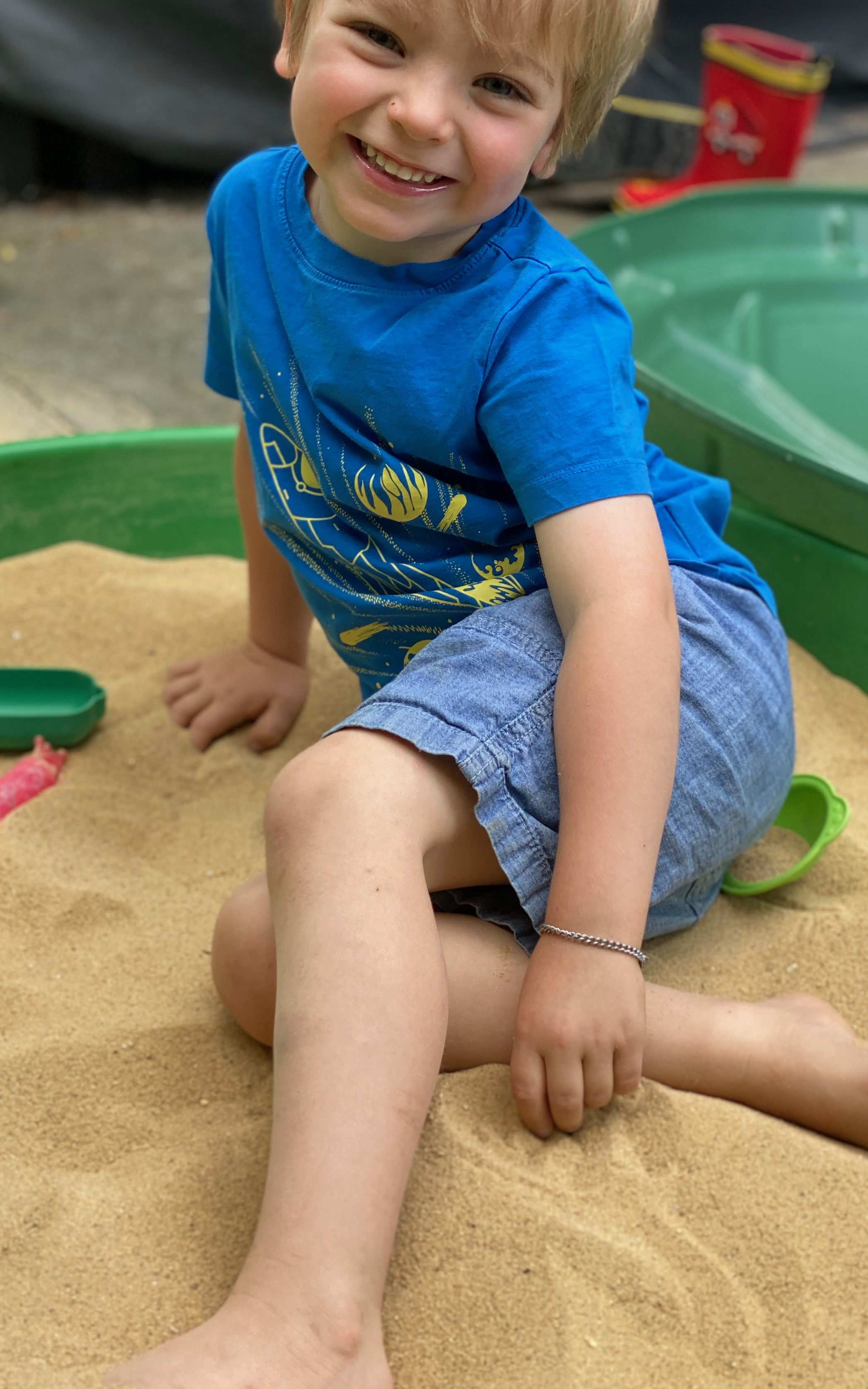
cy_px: 602
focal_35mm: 66
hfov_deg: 19.7
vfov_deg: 31.0
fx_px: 2498
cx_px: 380
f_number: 2
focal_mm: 6
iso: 25
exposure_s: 1/122
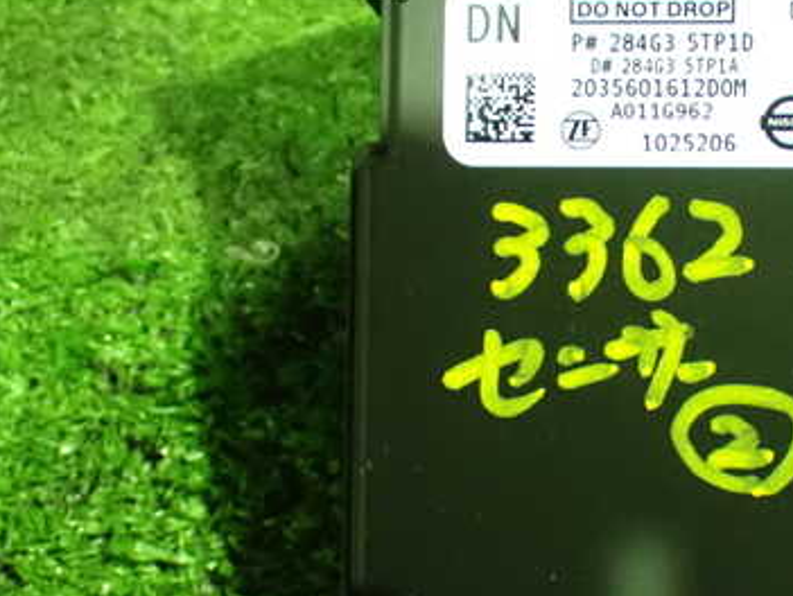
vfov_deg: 21.0
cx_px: 635
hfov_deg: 27.2
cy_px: 262
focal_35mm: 70
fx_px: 1605
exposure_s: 1/25
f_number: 2.8
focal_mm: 7.31
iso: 1600
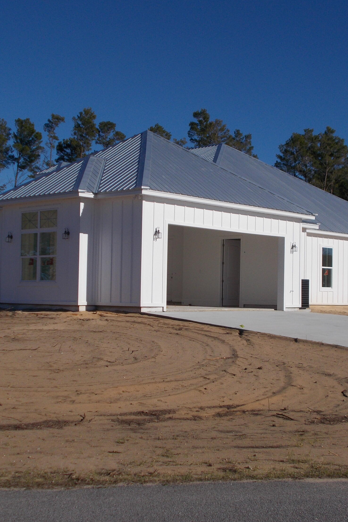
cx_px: 203
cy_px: 262
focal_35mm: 55
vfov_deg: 36.2
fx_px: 797
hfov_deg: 24.6
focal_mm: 6.9
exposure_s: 1/400
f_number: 9.8
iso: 80
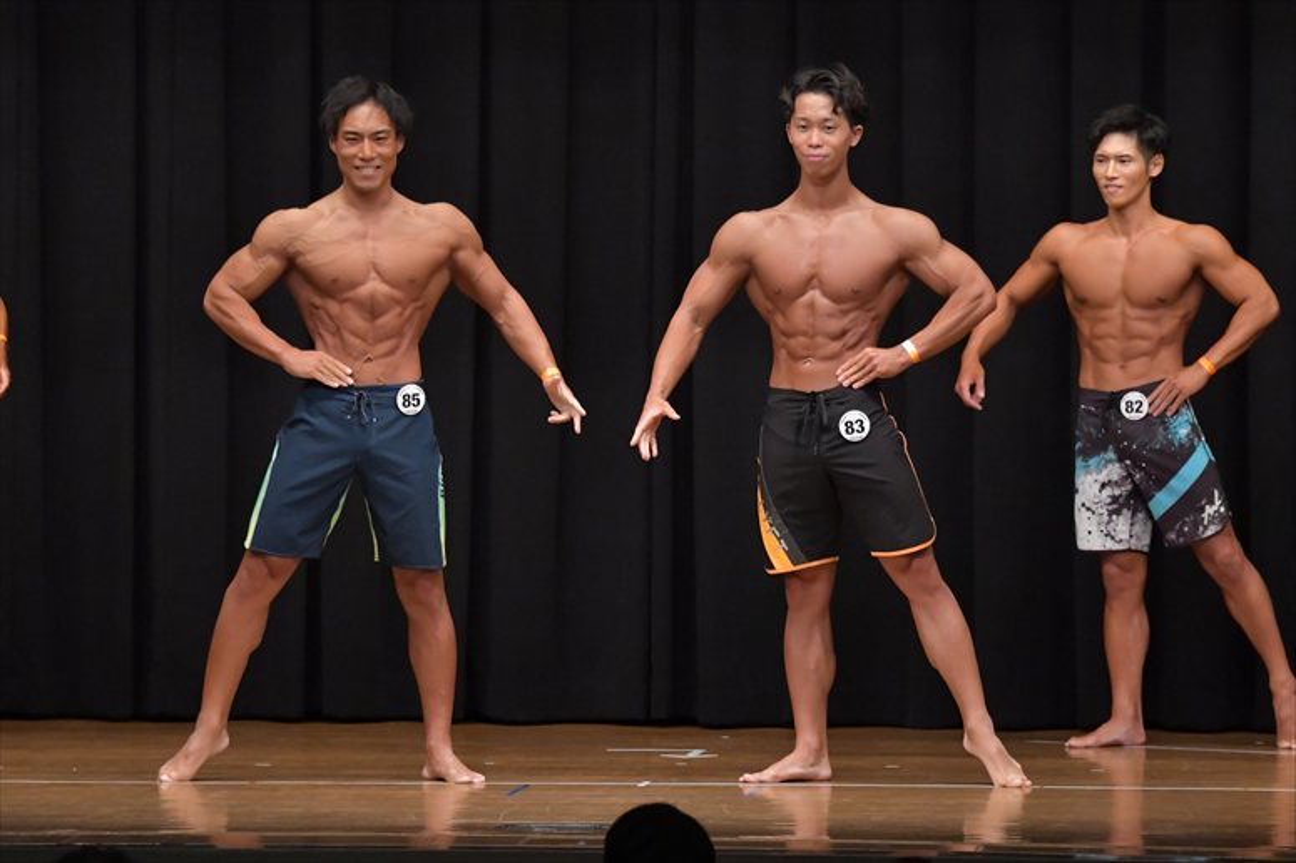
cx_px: 648
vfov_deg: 6.3
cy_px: 432
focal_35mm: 217
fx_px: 7808
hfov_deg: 9.5
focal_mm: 145
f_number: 5.6
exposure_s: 1/400
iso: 6400
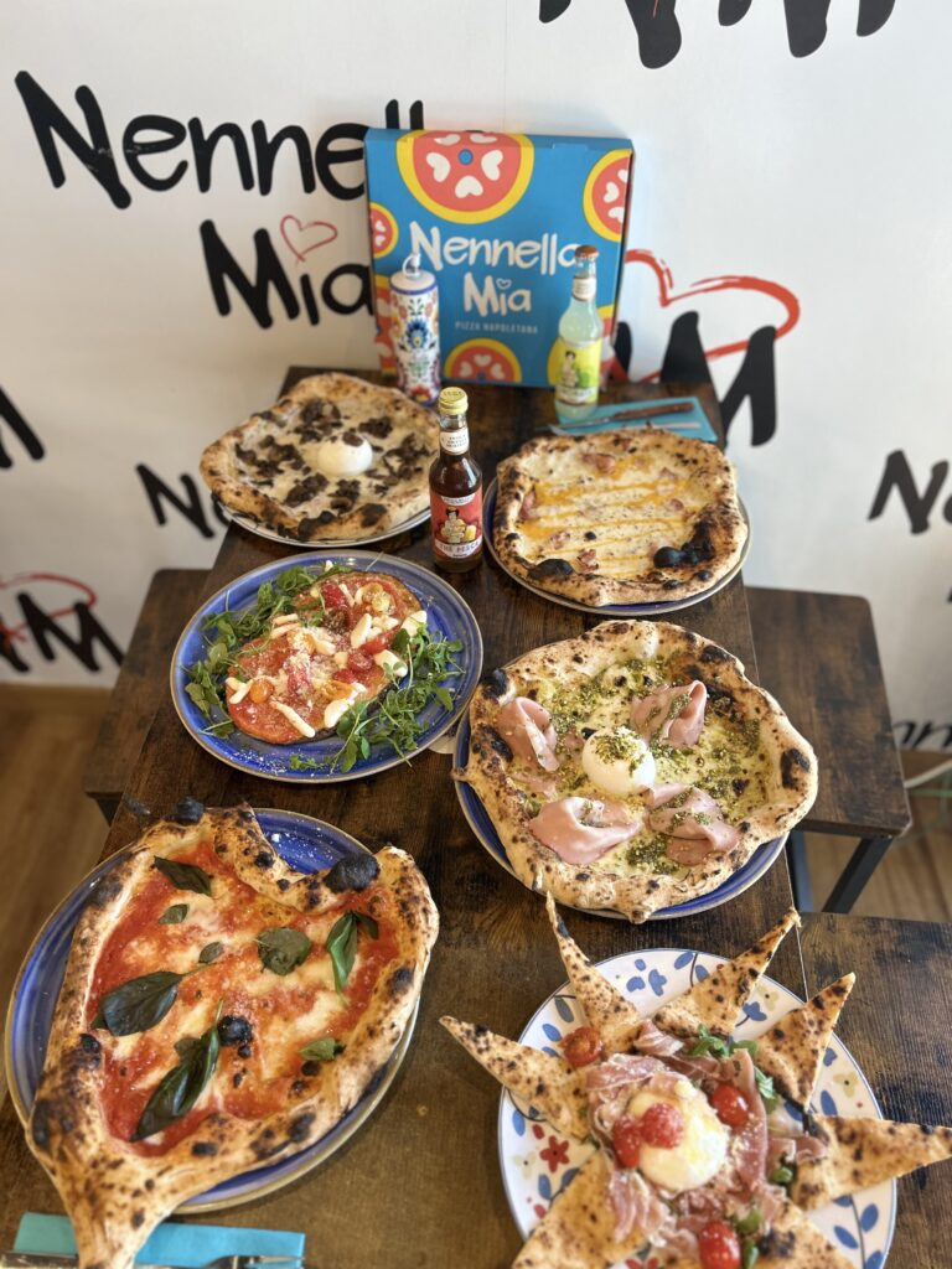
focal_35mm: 26
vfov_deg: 67.3
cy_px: 634
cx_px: 476
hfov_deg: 53.1
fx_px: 953
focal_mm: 5.7
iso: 125
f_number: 1.5
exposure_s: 1/100
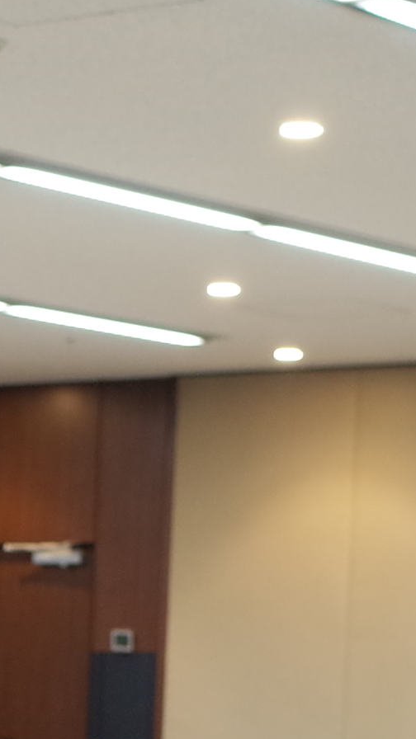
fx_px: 3157
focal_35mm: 161
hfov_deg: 7.3
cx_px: -324
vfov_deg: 12.5
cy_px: 1184
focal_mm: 18.3
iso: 400
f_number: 2.8
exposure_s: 1/40
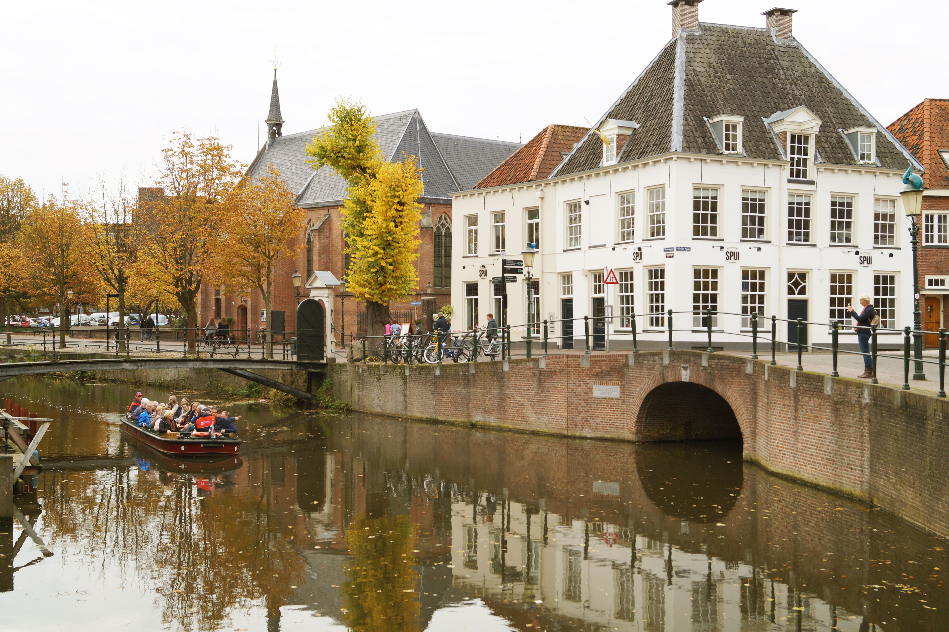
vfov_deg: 31.9
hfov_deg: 46.4
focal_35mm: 42
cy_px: 316
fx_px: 1107
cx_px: 474
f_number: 6.3
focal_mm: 28
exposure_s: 1/125
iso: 100
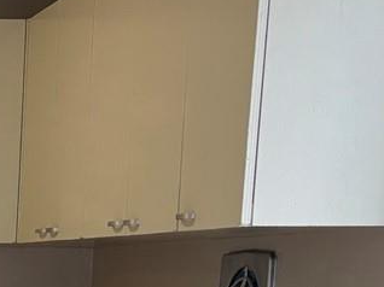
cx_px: -341
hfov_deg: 13.3
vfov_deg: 10.5
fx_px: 1452
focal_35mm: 131
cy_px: 537
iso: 40
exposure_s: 1/224
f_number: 1.6
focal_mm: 5.96
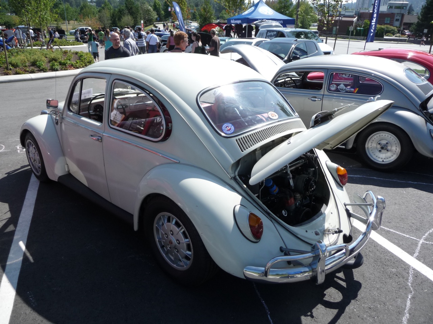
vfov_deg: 49.7
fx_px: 350
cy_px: 162
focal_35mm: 28
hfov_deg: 63.4
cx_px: 216
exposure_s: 1/800
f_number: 3.3
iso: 100
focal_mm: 4.7
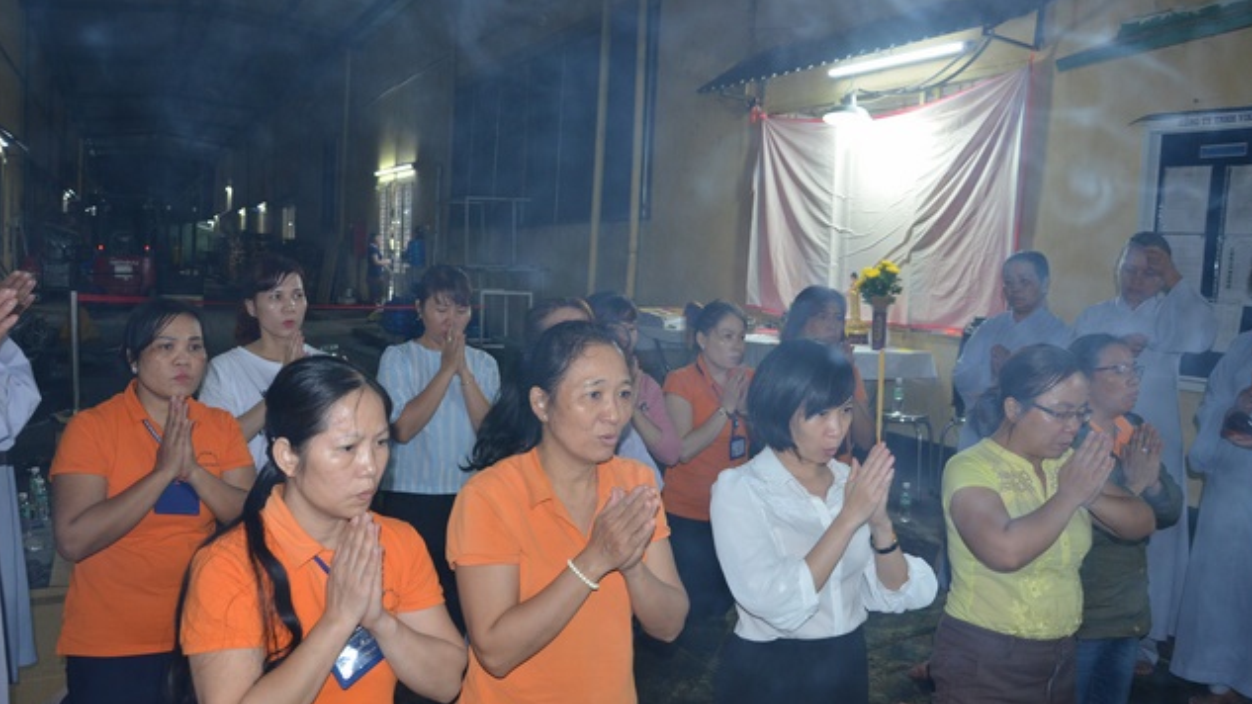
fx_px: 963
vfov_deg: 40.2
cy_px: 343
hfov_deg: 66.1
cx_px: 625
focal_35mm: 29
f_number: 5
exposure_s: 1/60
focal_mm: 18
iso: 1000
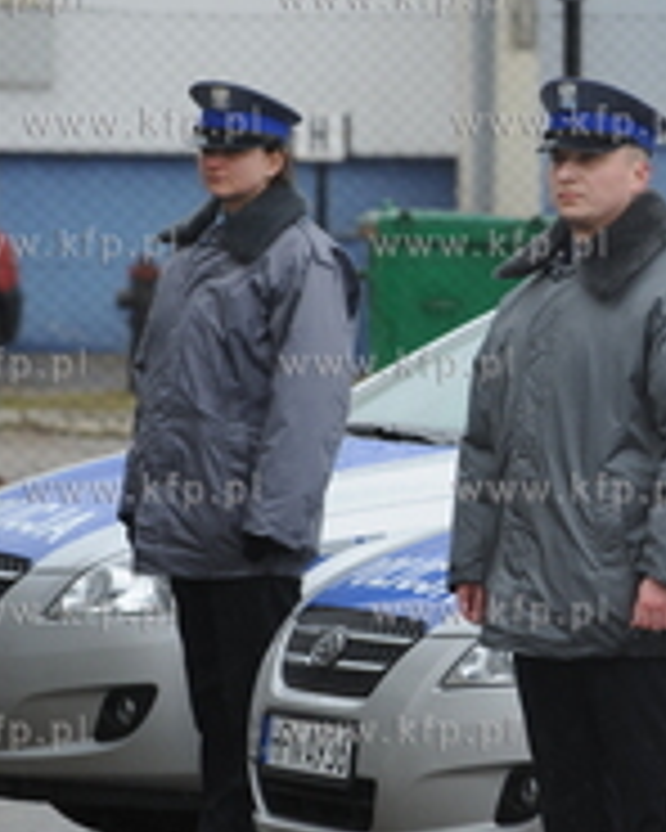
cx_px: 729
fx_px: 9511
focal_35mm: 386
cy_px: 549
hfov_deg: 4.0
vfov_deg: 5.0
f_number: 5.6
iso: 400
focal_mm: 190
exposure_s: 1/400
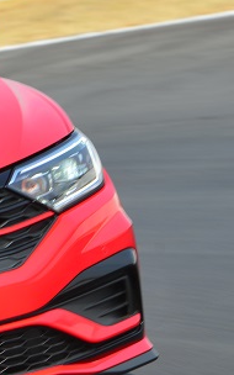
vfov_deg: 3.9
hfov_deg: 2.4
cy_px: 150
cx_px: -200
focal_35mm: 543
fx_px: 5541
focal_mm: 135
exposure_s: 1/125
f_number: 18
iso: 100
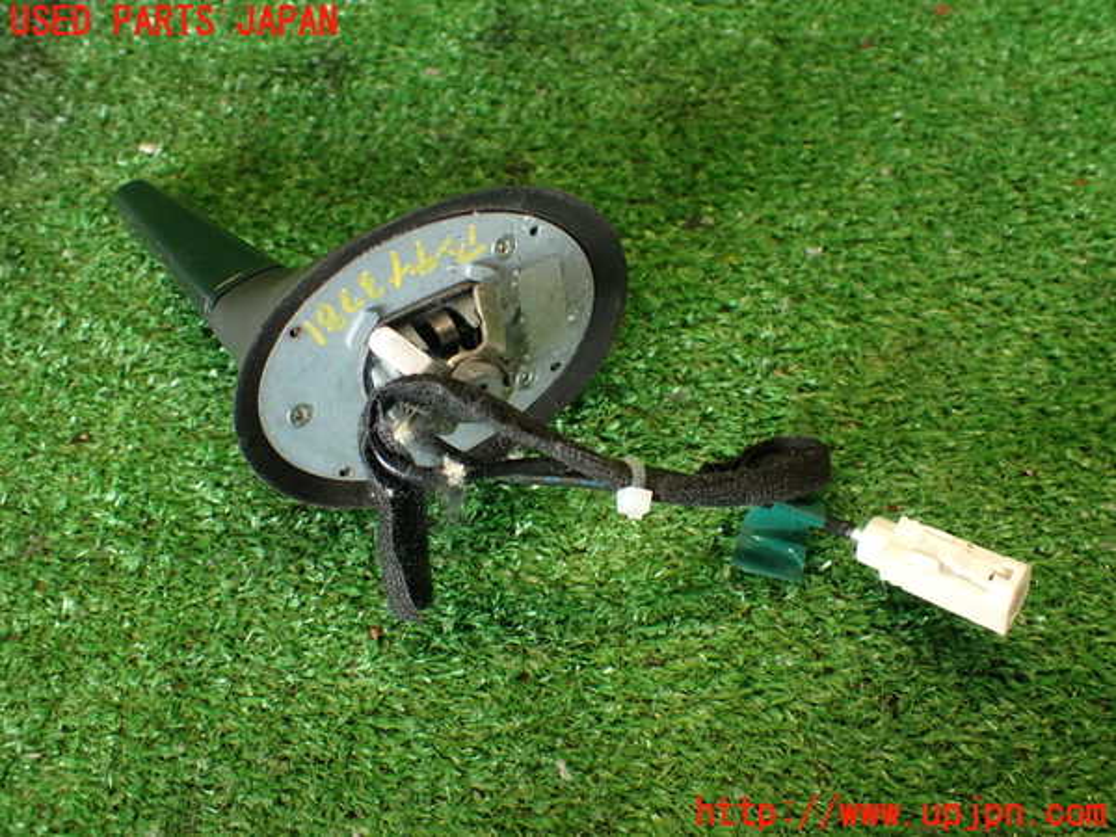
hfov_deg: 56.8
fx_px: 1032
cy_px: 418
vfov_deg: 44.2
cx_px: 558
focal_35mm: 32
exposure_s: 1/30
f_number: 2.4
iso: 200
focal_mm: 5.79
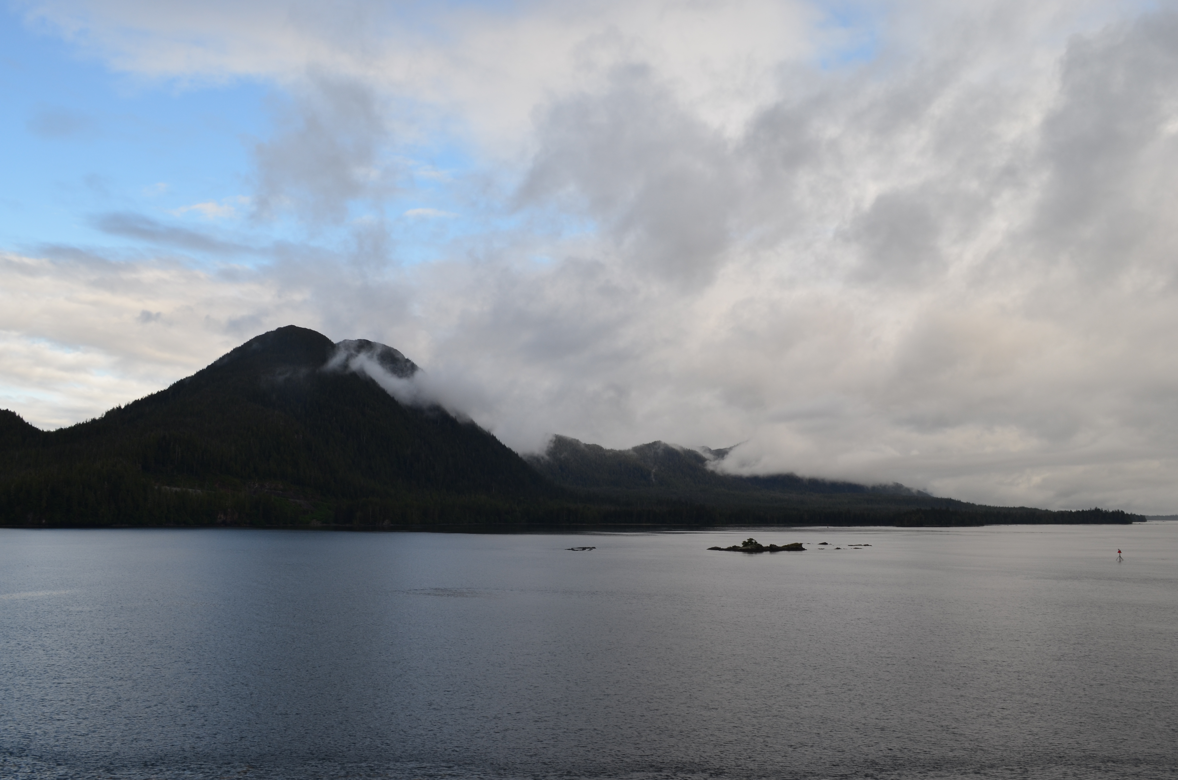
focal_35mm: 33
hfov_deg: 57.3
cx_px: 589
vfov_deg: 39.8
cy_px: 390
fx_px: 1078
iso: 180
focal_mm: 22
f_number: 11
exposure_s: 1/125
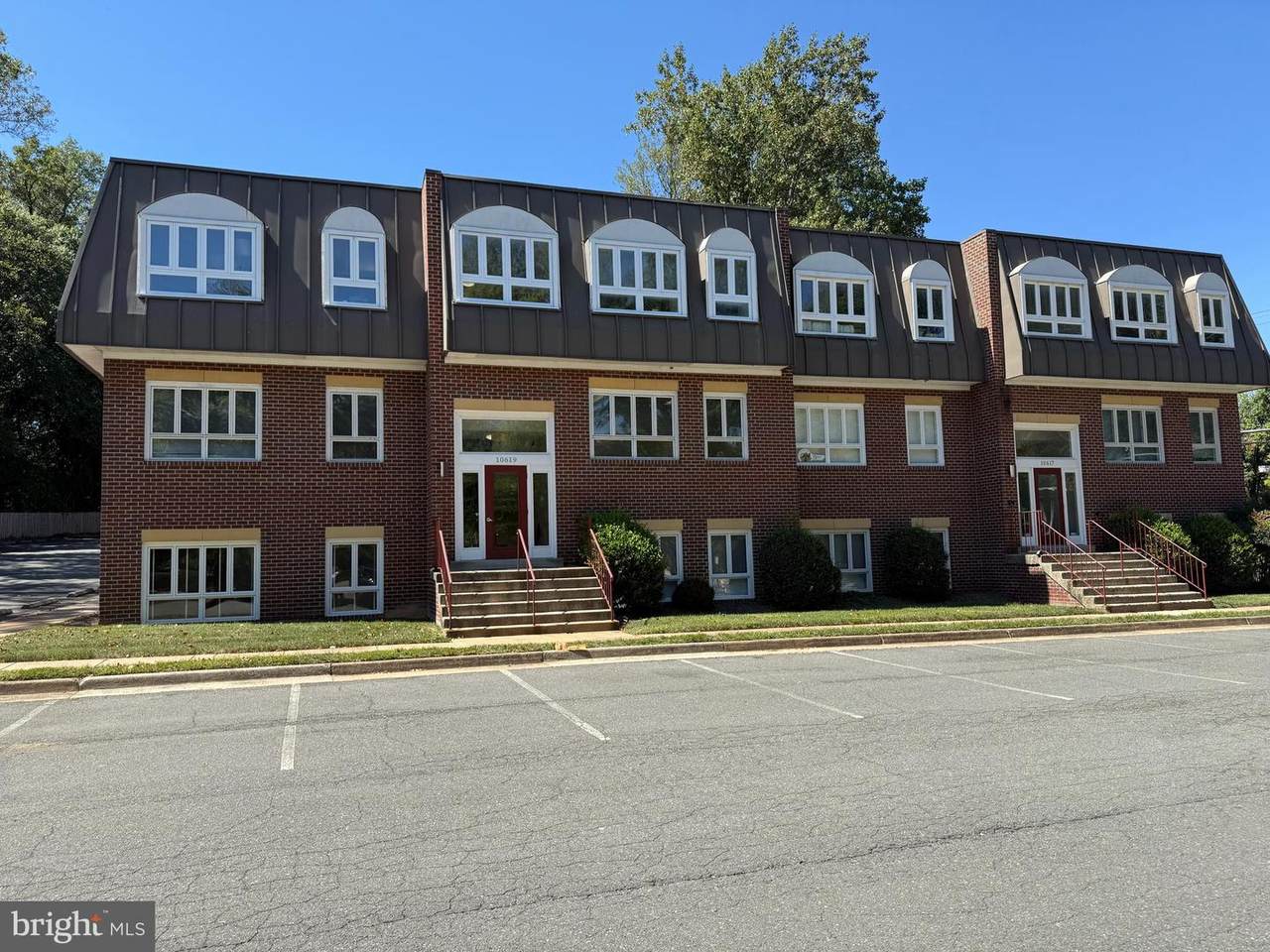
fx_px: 881
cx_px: 635
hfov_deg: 71.6
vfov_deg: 56.8
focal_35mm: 24
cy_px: 476
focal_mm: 6.76
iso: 80
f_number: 1.78
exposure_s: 1/1410
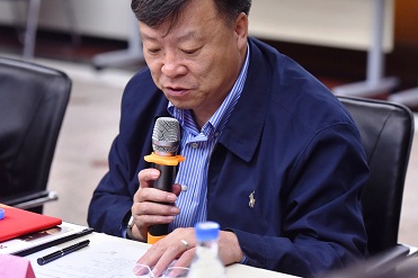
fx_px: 1752
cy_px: 94
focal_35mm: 151
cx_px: 194
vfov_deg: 9.1
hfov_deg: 13.6
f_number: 4
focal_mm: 112
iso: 2000
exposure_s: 1/160
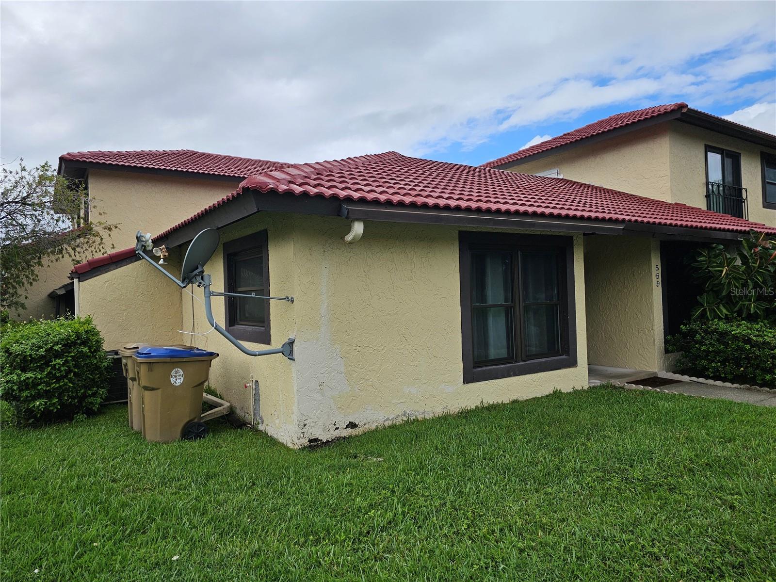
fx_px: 516
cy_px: 291
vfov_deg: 58.9
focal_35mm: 23
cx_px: 388
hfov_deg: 73.9
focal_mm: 6.3
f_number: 1.7
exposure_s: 1/922
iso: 10
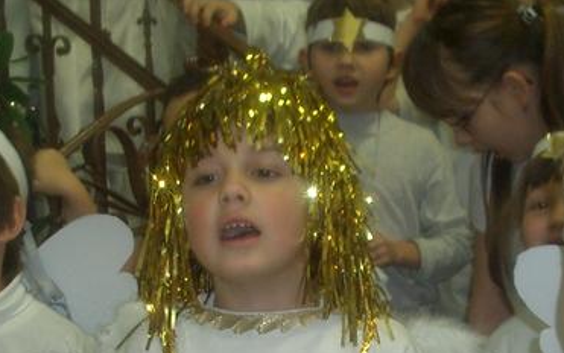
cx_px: 283
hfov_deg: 25.8
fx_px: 1230
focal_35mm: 80
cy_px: 356
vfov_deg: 16.0
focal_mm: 5.8
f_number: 2.6
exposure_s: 1/40
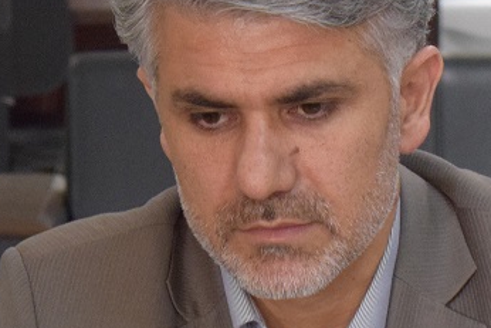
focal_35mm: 251
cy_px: 346
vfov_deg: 5.5
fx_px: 3418
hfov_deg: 8.2
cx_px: 202
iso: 2500
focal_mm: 55
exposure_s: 1/60
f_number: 5.6
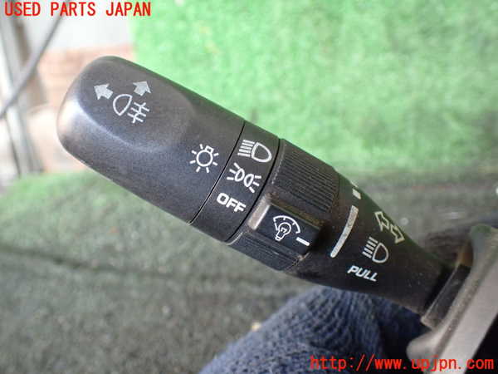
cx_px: 249
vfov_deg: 46.8
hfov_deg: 60.0
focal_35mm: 30
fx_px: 432
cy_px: 187
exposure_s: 1/125
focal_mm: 5.4
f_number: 2.3
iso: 640
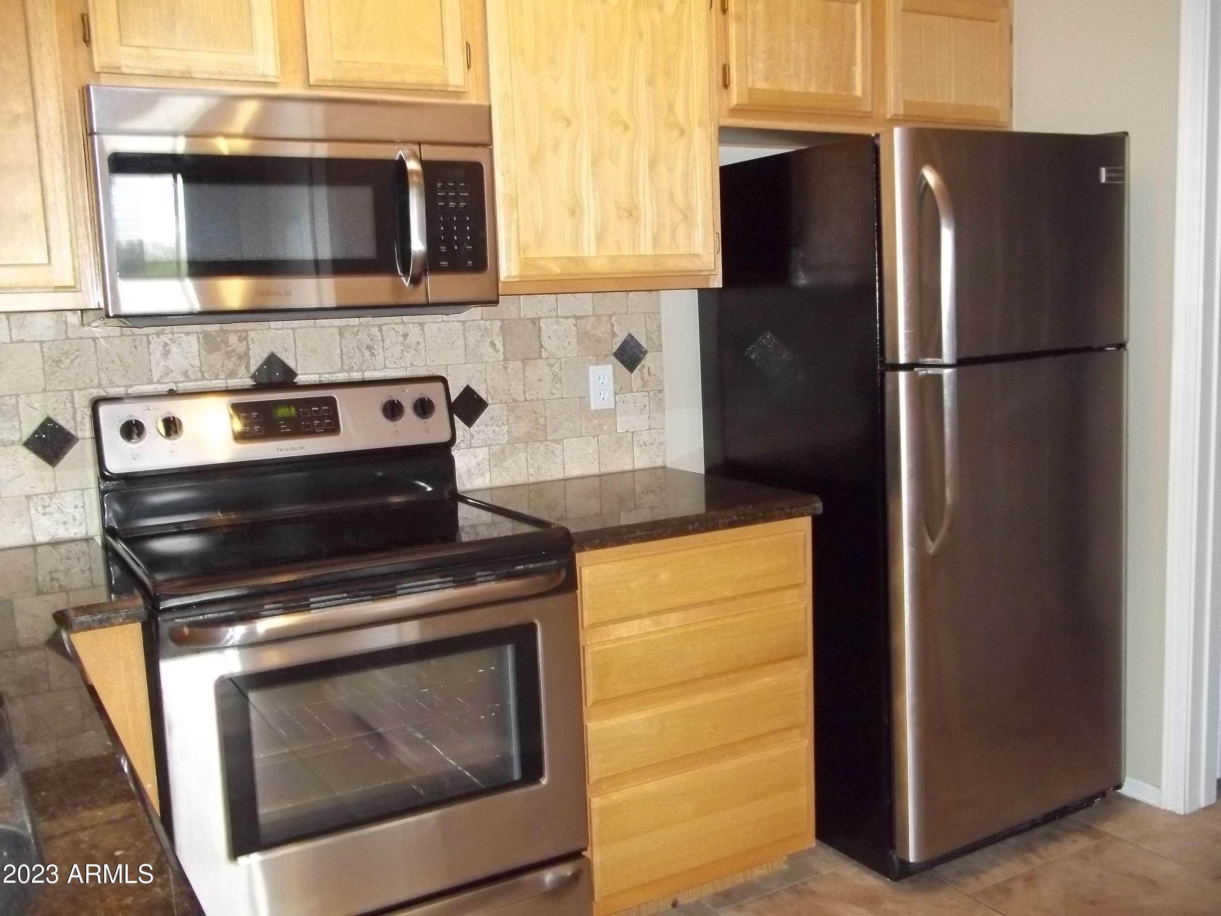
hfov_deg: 56.8
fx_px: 1129
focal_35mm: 32
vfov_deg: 44.2
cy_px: 458
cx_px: 610
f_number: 2.9
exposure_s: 1/30
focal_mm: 5.7
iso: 400
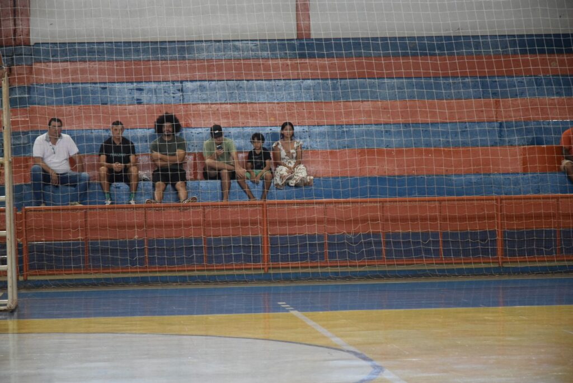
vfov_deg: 13.1
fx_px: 1673
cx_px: 286
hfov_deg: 19.4
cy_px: 192
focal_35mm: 105
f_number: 4.5
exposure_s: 1/125
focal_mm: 70
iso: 3200
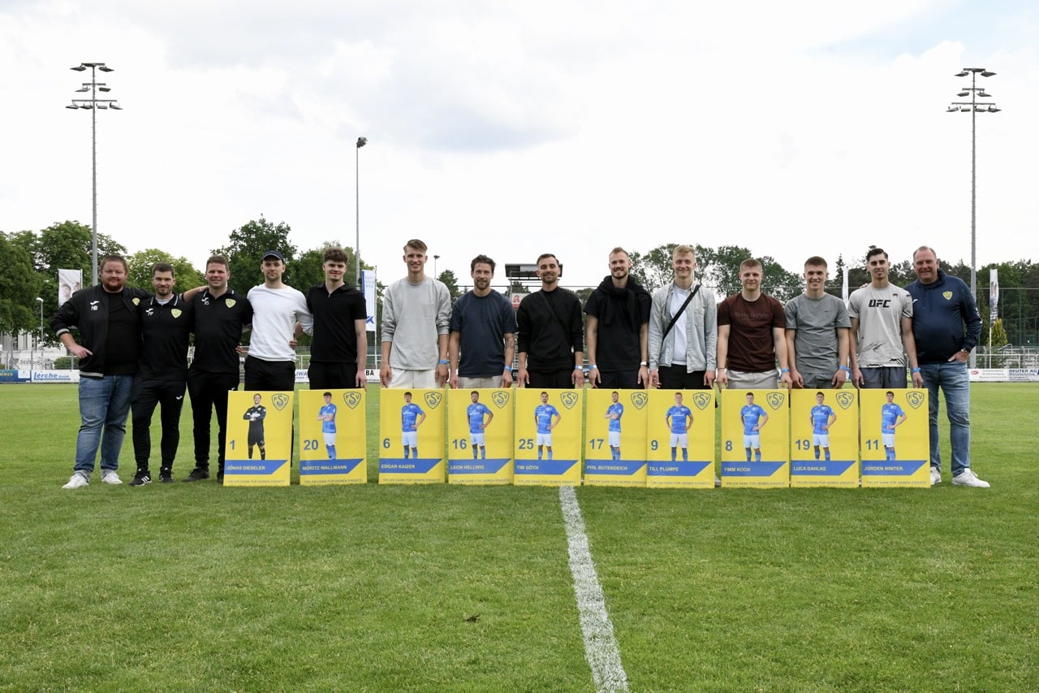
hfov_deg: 63.7
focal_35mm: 29
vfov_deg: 45.0
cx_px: 520
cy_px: 346
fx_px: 837
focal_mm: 29
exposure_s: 1/800
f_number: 11
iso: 2000
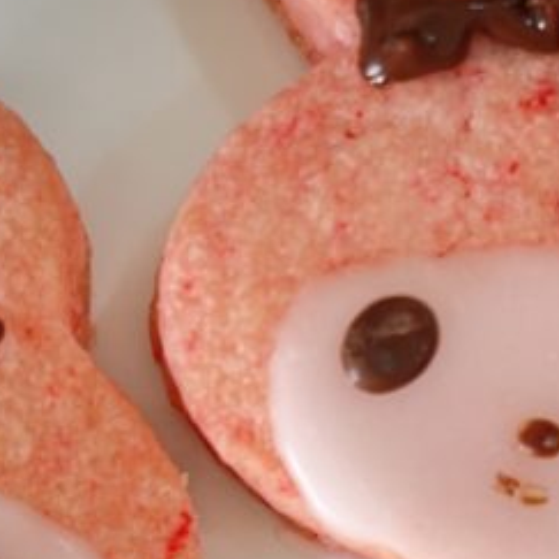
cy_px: 442
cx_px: 152
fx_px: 1772
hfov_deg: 17.8
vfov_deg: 17.8
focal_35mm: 97
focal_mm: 4.2
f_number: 1.6
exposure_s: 1/50
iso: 160
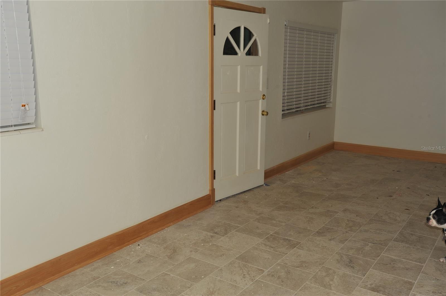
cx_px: 223
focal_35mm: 35
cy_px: 148
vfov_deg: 37.8
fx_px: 433
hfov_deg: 54.5
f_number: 9
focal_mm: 35
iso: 200
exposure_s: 1/160
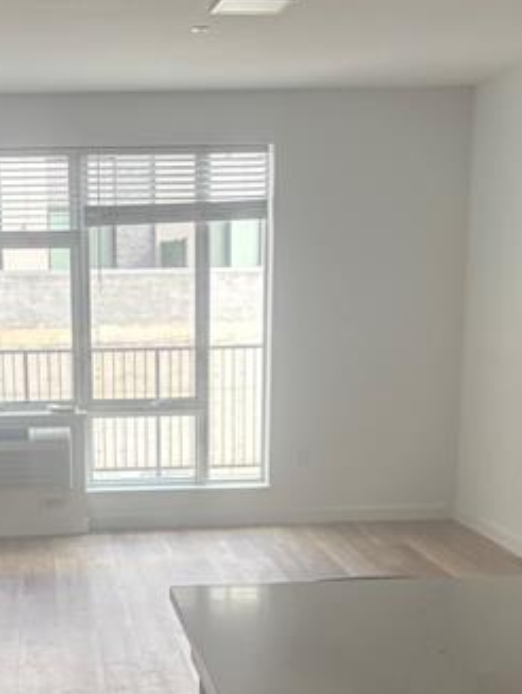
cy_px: 535
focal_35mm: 61
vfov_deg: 31.0
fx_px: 1224
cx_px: 121
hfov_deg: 23.8
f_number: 1.6
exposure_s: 1/122
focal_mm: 5.96
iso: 100
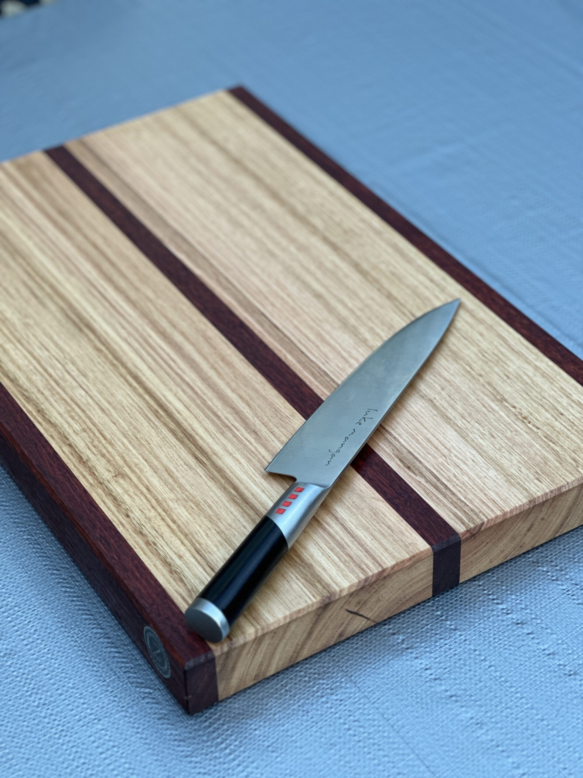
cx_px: 292
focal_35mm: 77
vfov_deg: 25.3
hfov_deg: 19.1
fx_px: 1729
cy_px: 389
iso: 125
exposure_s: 1/121
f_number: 2.8
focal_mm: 9
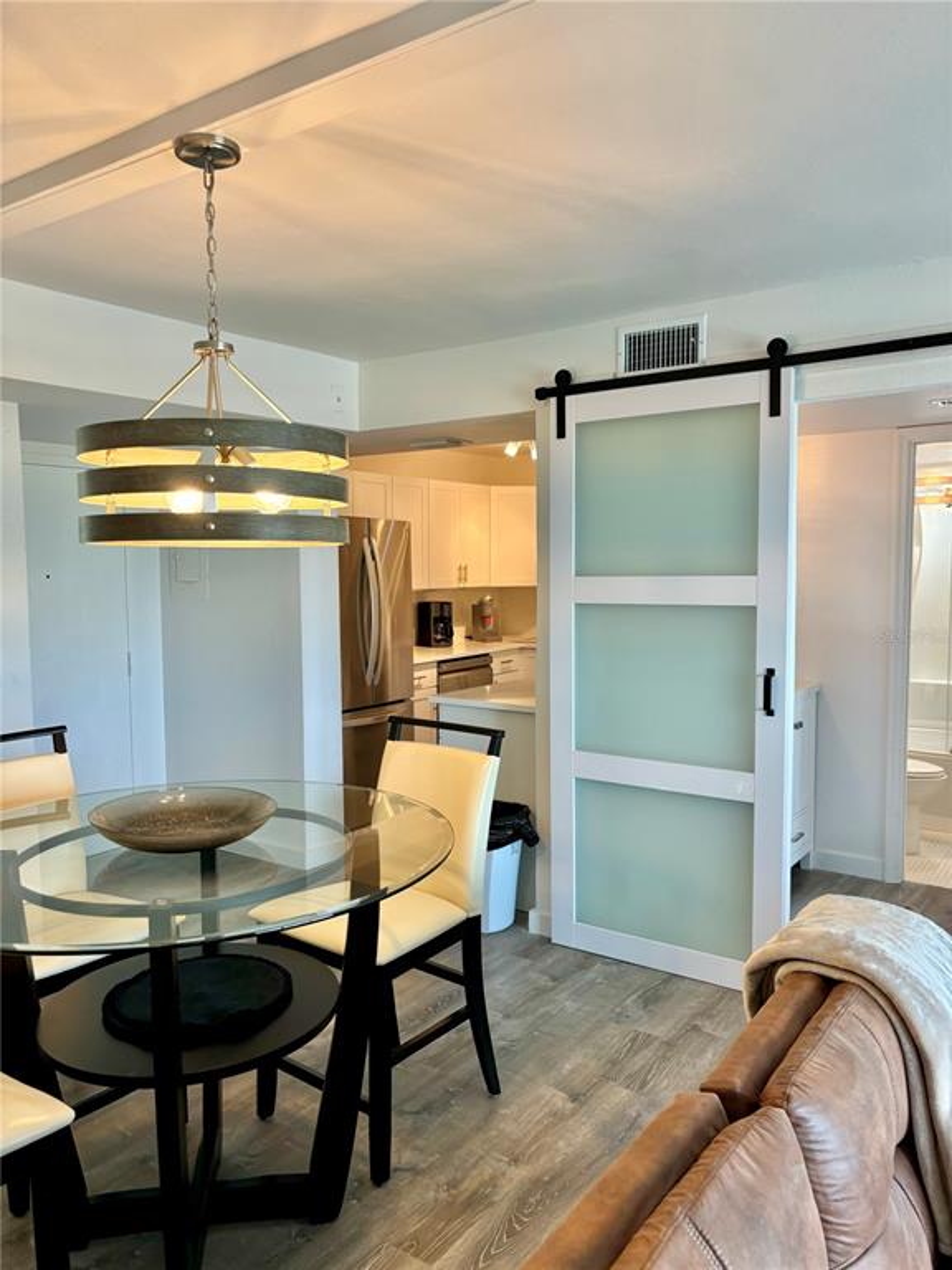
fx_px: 953
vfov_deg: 67.3
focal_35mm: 26
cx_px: 476
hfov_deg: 53.1
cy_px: 635
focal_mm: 5.96
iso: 80
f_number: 1.6
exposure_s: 1/60
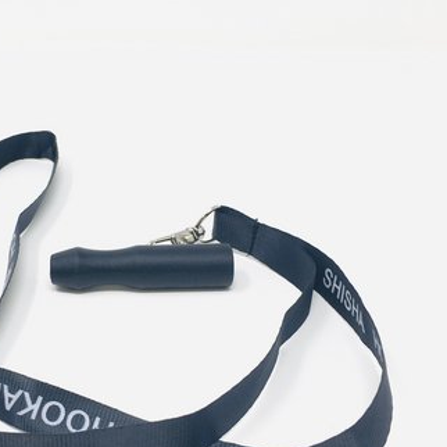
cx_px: 135
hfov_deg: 33.0
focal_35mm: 51
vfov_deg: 33.3
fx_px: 745
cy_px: 262
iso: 25
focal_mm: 4.15
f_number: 2.2
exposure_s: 1/60
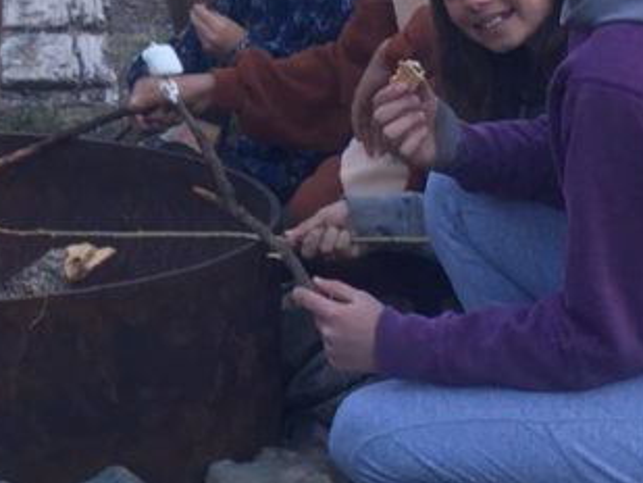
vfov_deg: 10.1
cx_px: -65
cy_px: -117
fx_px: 2676
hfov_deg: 13.4
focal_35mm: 144
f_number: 2.2
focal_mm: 4.15
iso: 32
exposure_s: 1/60
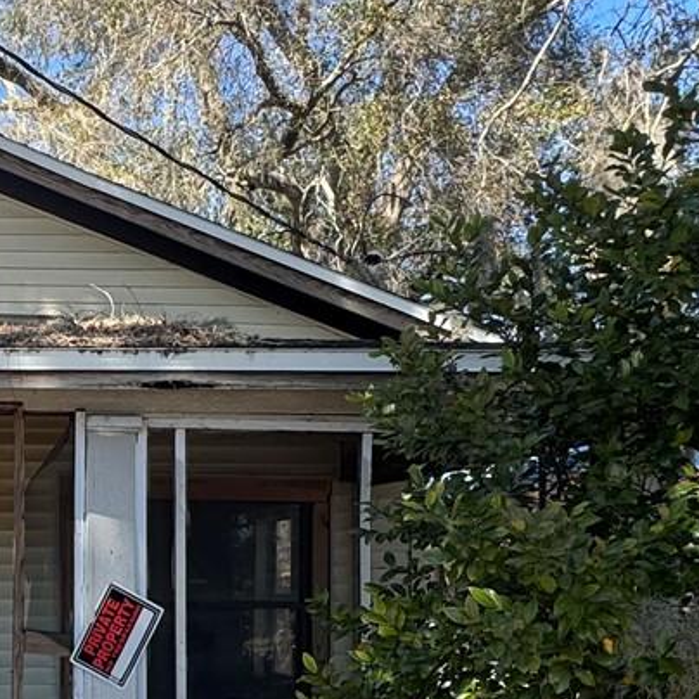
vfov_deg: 33.4
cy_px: 588
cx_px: -235
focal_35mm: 49
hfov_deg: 28.0
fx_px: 1119
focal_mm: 2.22
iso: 40
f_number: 2.2
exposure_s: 1/379
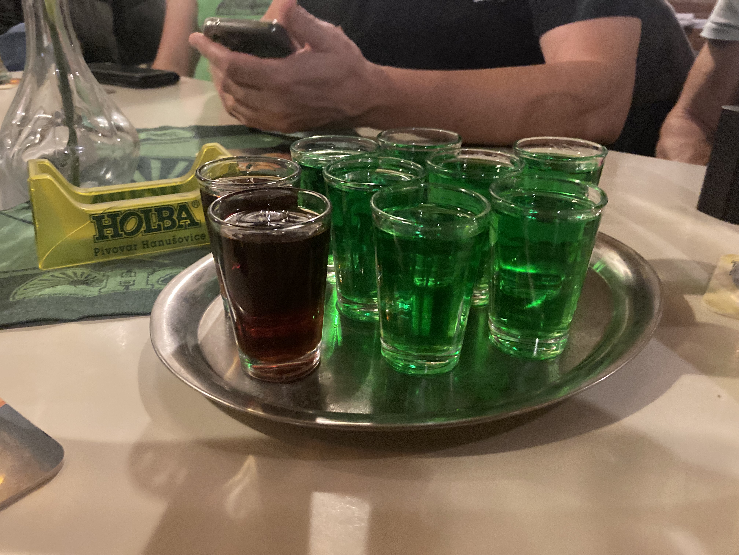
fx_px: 598
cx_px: 370
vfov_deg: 49.7
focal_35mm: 28
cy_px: 278
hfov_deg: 63.4
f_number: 1.8
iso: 640
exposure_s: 1/25
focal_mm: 3.99
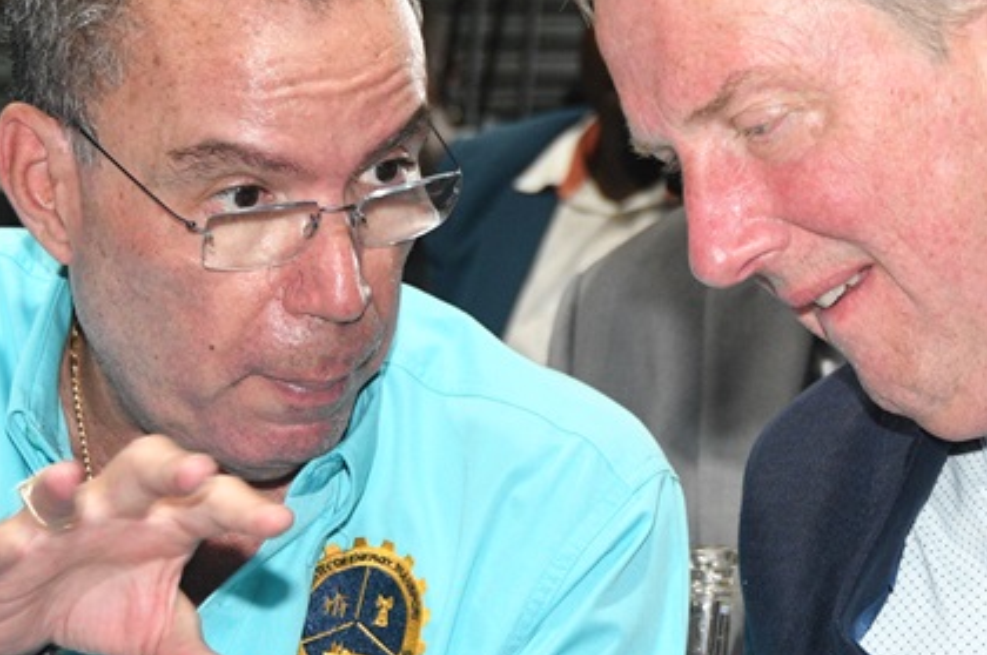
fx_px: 5614
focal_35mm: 205
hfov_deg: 10.0
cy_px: 285
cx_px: 613
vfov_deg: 6.7
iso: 1600
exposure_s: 1/200
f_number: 5.6
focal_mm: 56
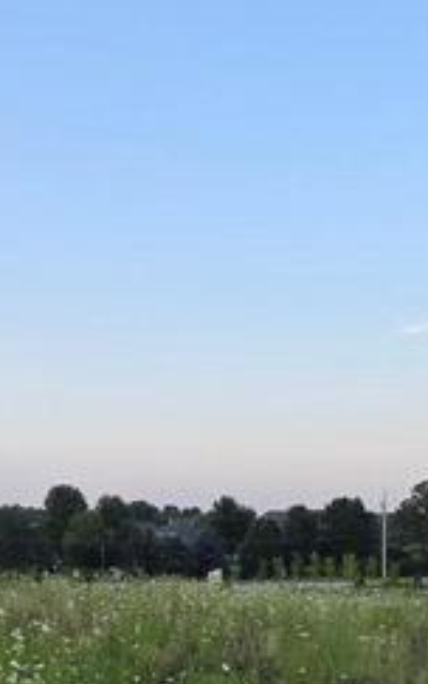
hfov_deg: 21.4
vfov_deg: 34.6
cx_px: -25
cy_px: 487
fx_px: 1082
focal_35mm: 58
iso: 40
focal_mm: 2.2
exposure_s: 1/305
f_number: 1.9
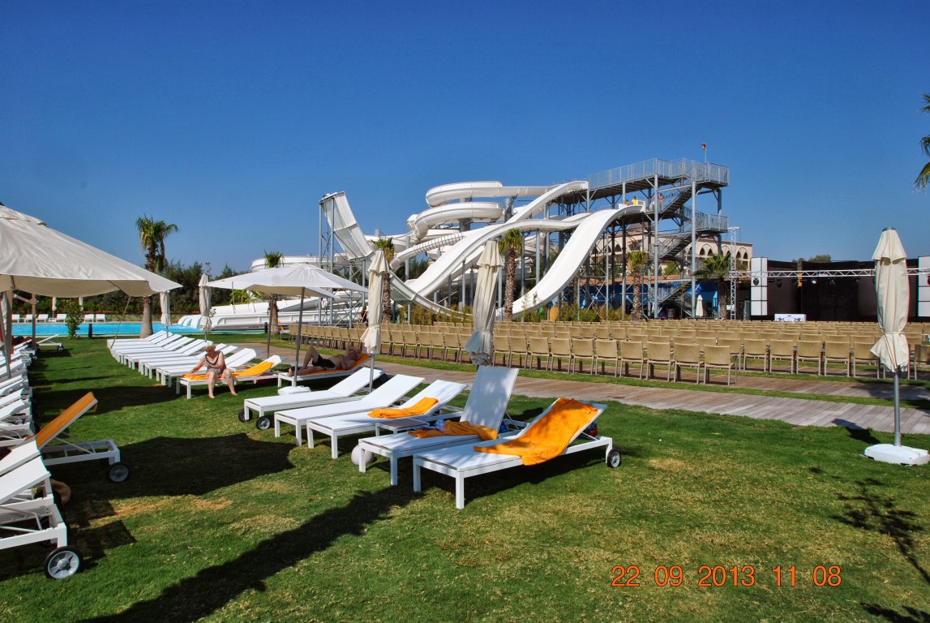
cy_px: 312
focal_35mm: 21
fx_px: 543
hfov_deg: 81.1
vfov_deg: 59.6
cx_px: 465
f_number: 10
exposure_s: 1/400
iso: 100
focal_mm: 14
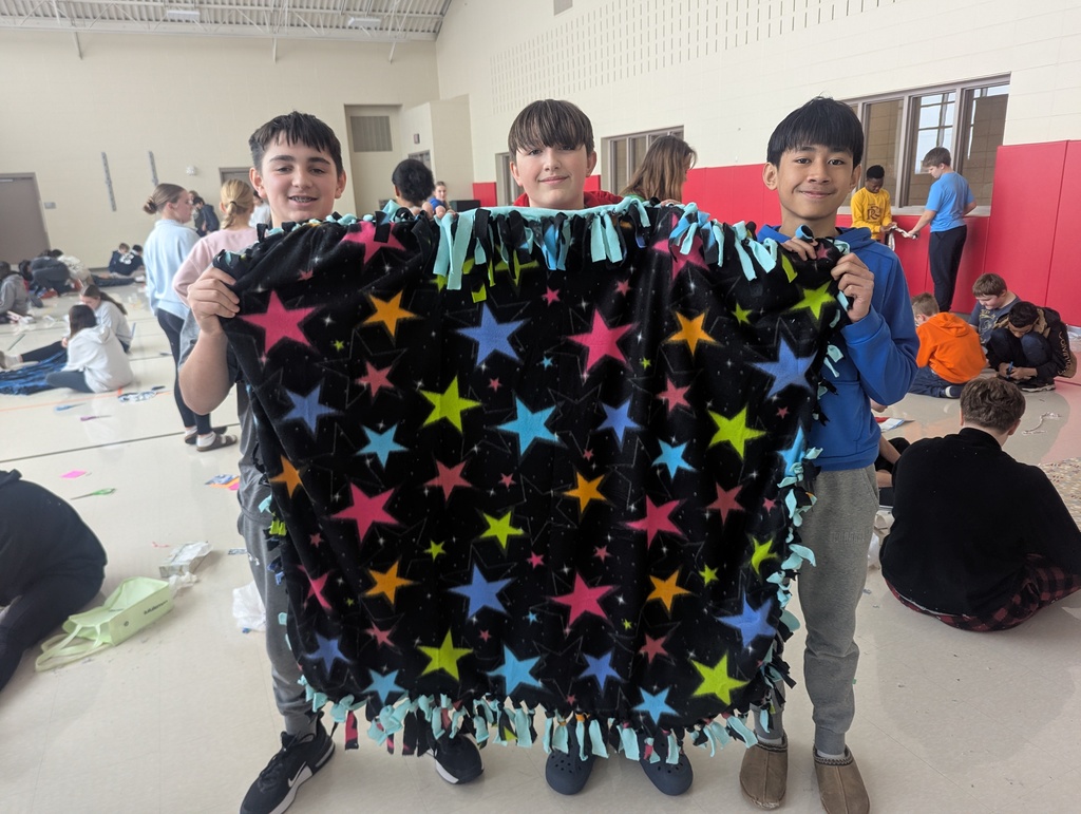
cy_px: 407
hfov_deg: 71.5
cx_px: 540
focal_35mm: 24
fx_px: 751
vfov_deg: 56.9
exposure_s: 1/163
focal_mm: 6.81
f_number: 1.85
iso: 97
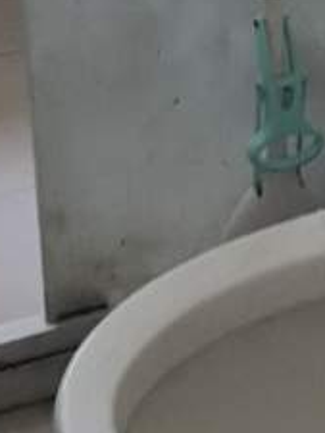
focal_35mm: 128
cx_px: -88
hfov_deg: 11.3
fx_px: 1601
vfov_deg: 14.4
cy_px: -216
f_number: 1.4
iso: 200
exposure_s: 1/100
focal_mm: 5.75
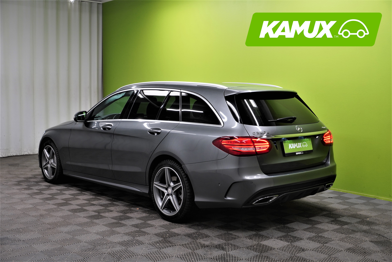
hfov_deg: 45.0
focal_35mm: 44
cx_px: 196
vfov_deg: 30.8
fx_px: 474
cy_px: 131
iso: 320
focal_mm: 29
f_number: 7.1
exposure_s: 1/20
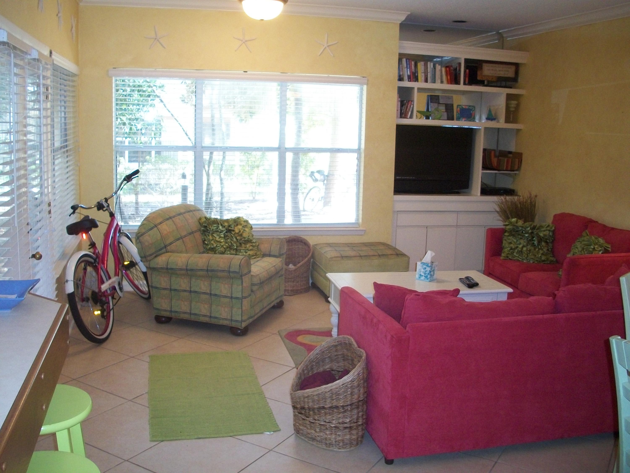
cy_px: 236
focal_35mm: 35
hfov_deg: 52.6
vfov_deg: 40.7
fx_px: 637
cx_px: 315
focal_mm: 6.3
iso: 320
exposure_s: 1/30
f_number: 3.1
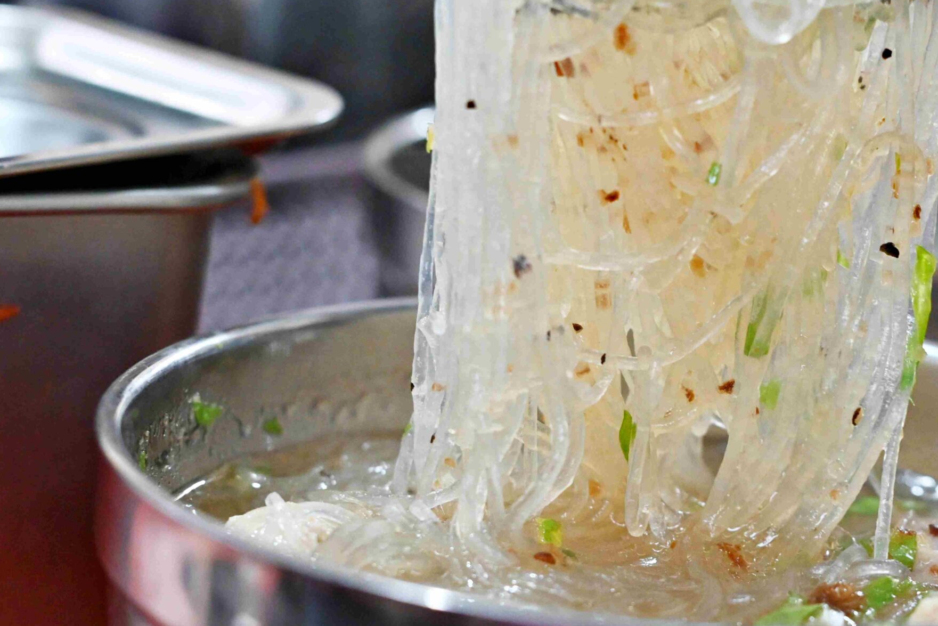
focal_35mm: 109
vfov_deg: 12.6
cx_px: 665
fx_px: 2841
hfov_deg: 18.7
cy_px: 263
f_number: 3.2
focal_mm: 50
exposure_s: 1/160
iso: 1800
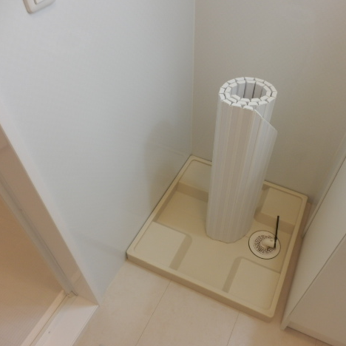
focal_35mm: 29
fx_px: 328
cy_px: 174
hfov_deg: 55.2
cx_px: 209
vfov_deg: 55.6
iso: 160
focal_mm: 4.2
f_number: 3
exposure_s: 1/30
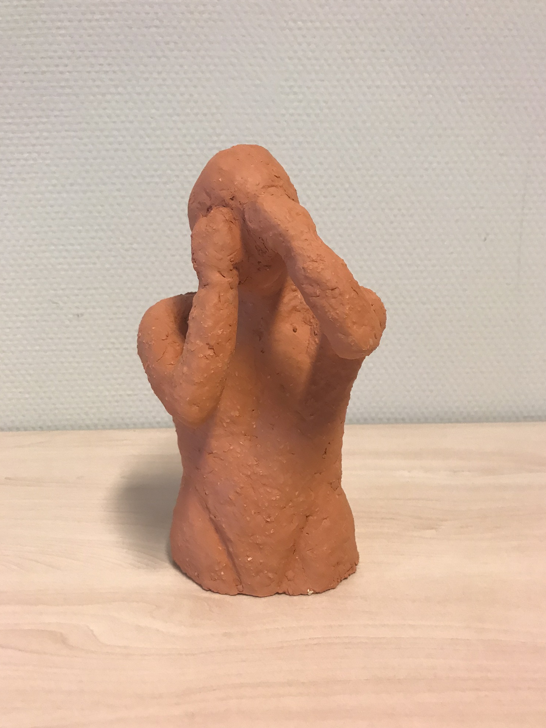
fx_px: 610
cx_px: 279
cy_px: 374
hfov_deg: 48.2
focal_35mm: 29
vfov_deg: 61.6
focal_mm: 3.99
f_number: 1.8
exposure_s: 1/25
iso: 40
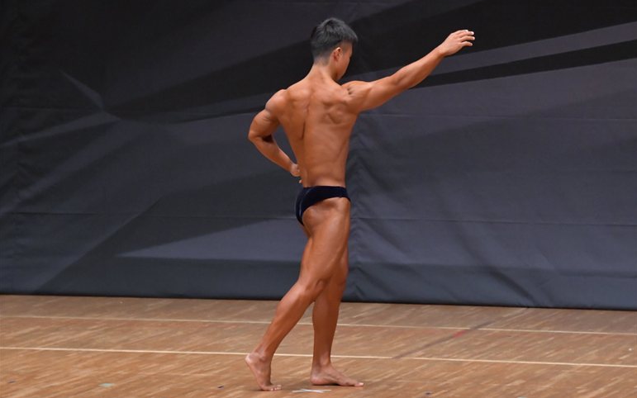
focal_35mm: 292
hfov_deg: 7.2
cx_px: 319
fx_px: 5070
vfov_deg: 4.5
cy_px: 187
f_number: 5.6
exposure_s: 1/400
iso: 6400
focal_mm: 190
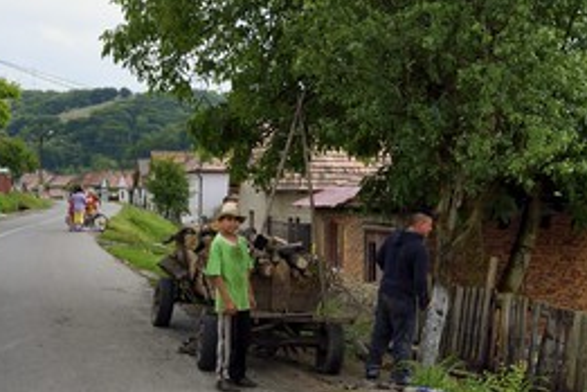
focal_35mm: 45
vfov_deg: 29.8
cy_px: 228
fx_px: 734
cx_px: 335
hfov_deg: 43.5
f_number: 9
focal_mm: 28
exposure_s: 1/500
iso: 800
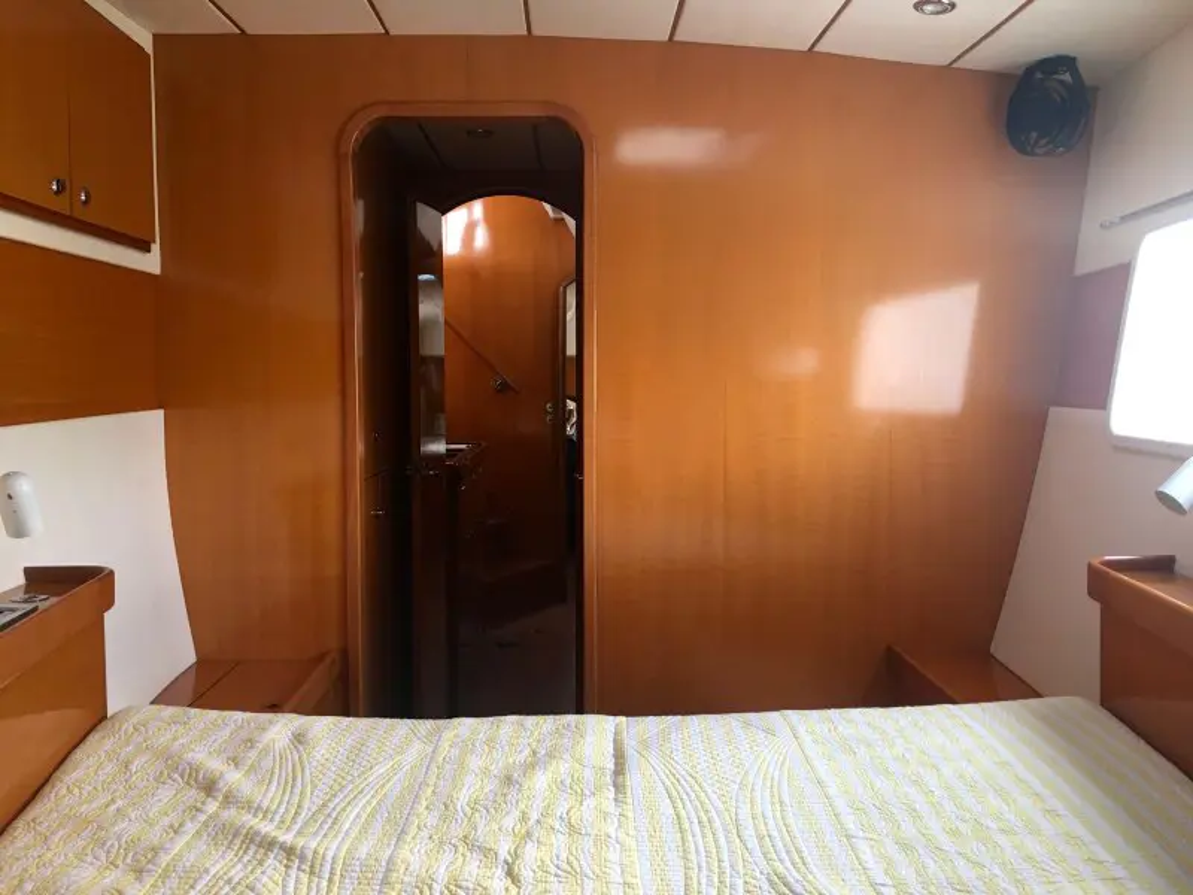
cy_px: 448
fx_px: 999
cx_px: 596
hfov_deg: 61.7
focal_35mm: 29
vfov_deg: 48.2
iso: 40
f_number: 2.2
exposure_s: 1/15
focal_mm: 4.15
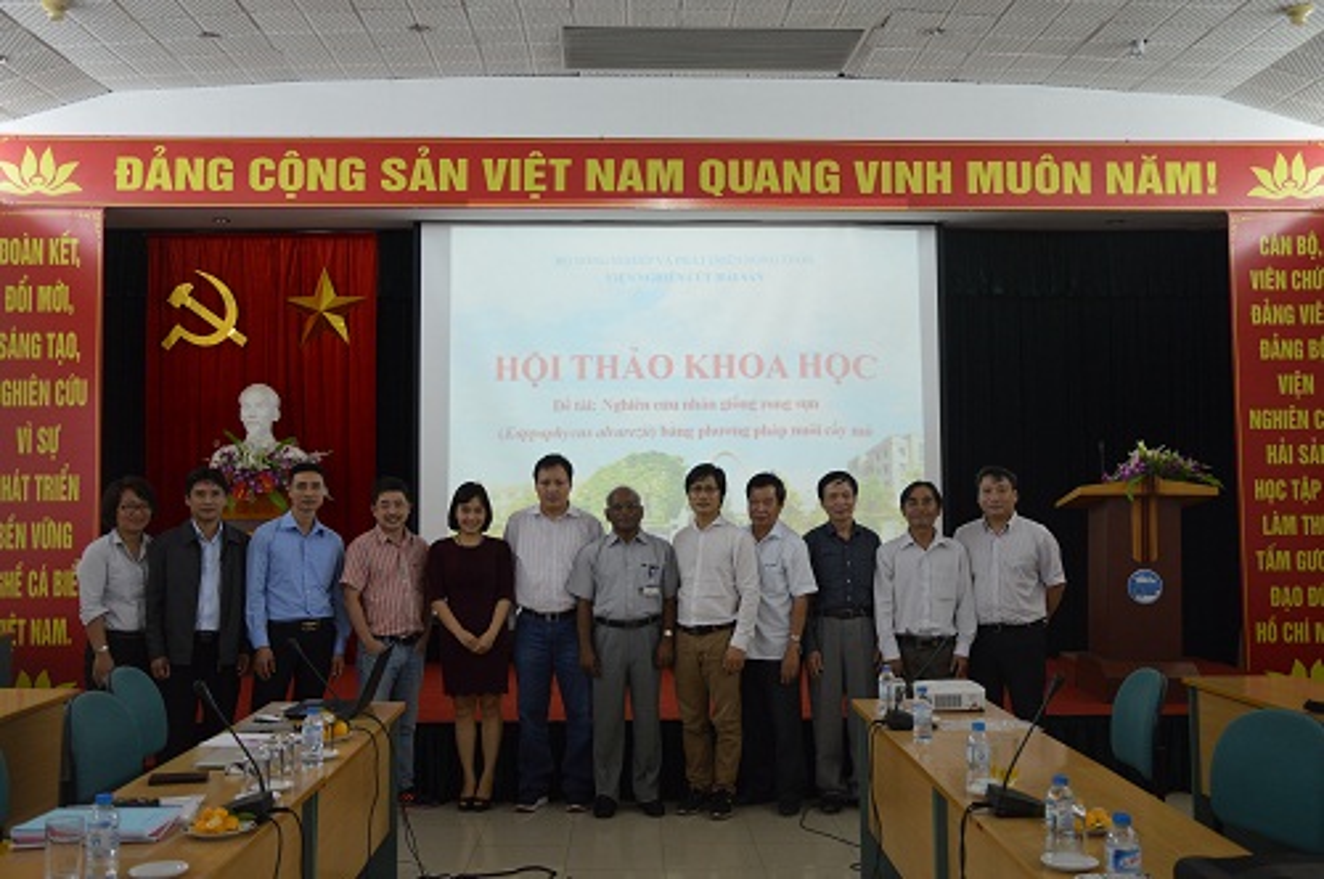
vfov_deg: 36.8
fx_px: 1322
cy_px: 440
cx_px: 662
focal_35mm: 36
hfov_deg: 53.2
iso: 400
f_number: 3.8
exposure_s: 1/25
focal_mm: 24
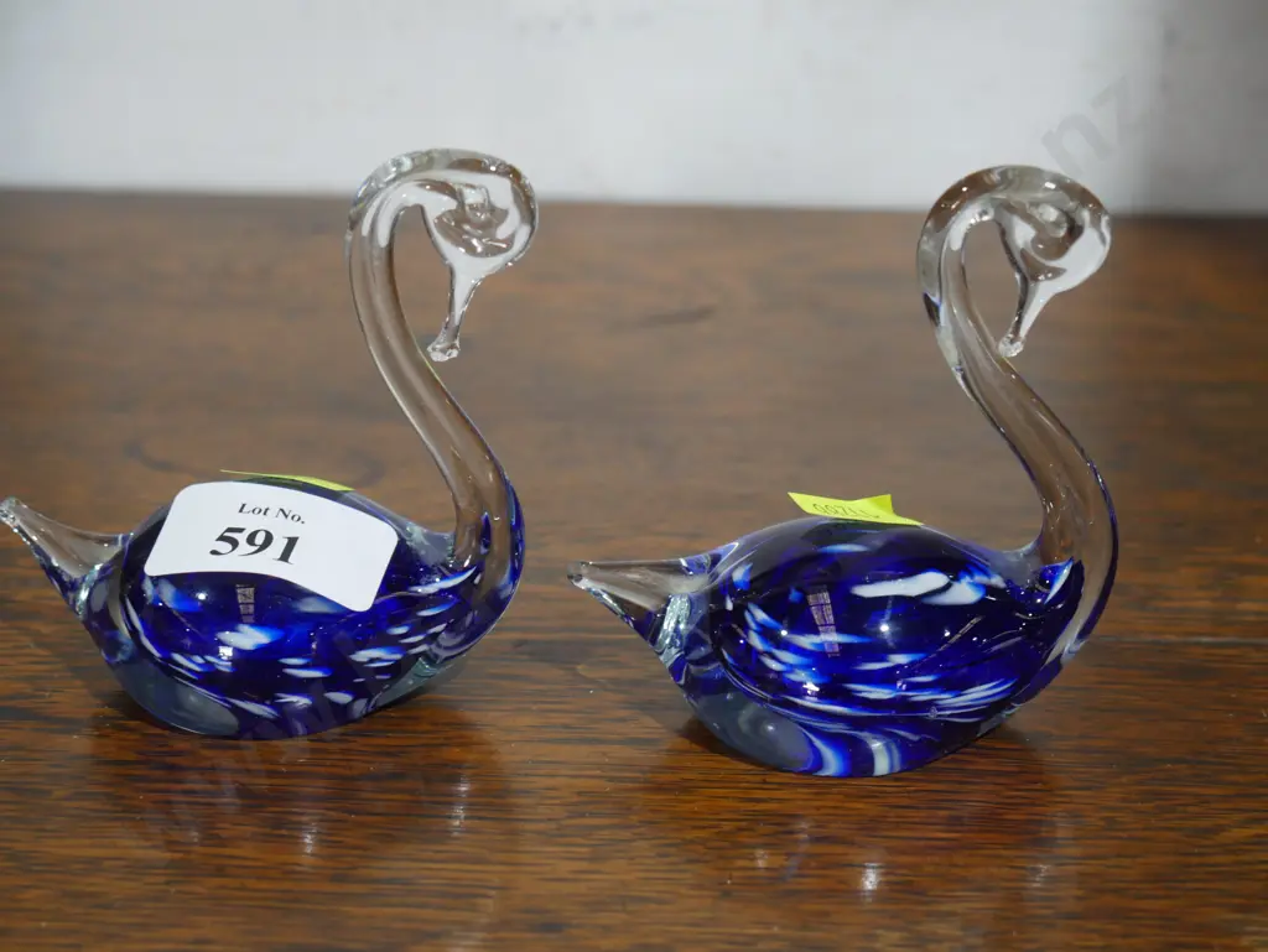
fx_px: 2272
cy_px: 476
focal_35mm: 62
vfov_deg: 23.7
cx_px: 634
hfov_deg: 31.2
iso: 1000
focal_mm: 31
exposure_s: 1/80
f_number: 5.4
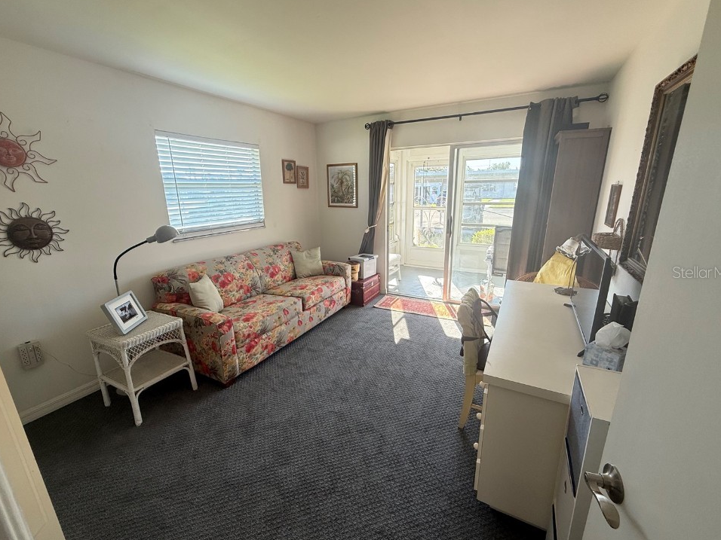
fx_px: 312
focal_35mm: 15
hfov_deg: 98.2
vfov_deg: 81.7
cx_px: 357
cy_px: 272
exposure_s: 1/99
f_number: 2.2
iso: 80
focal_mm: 2.22
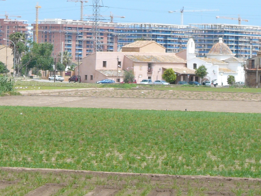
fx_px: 1780
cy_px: 55
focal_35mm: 236
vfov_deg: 6.3
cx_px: 138
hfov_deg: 8.4
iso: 80
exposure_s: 1/640
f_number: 3.9
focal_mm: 15.6
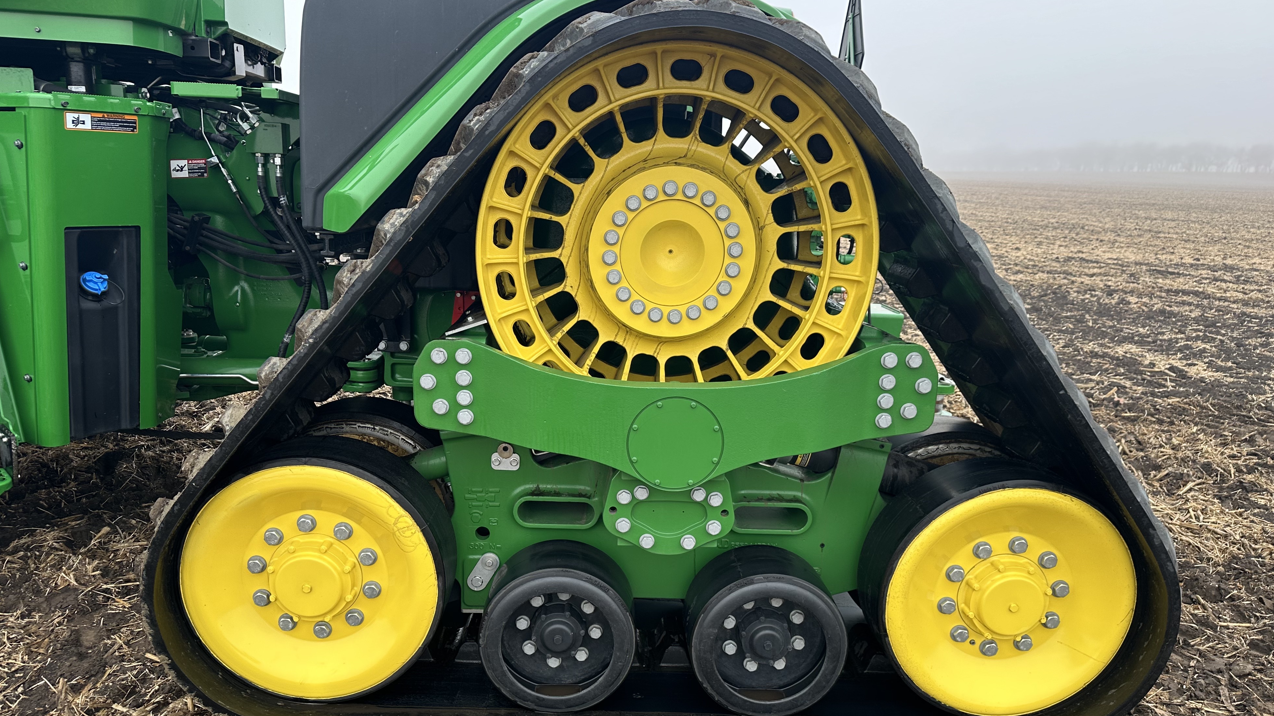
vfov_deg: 42.8
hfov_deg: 69.9
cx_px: 620
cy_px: 411
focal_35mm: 27
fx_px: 912
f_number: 1.78
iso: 64
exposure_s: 1/129
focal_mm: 6.86
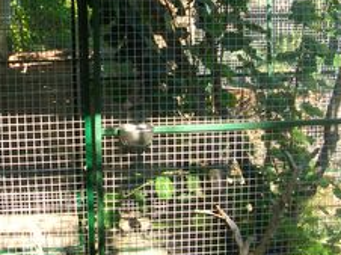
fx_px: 659
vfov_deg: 21.8
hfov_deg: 28.8
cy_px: 75
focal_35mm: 67
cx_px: 116
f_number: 2.8
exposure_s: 1/134
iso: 50
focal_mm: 5.8
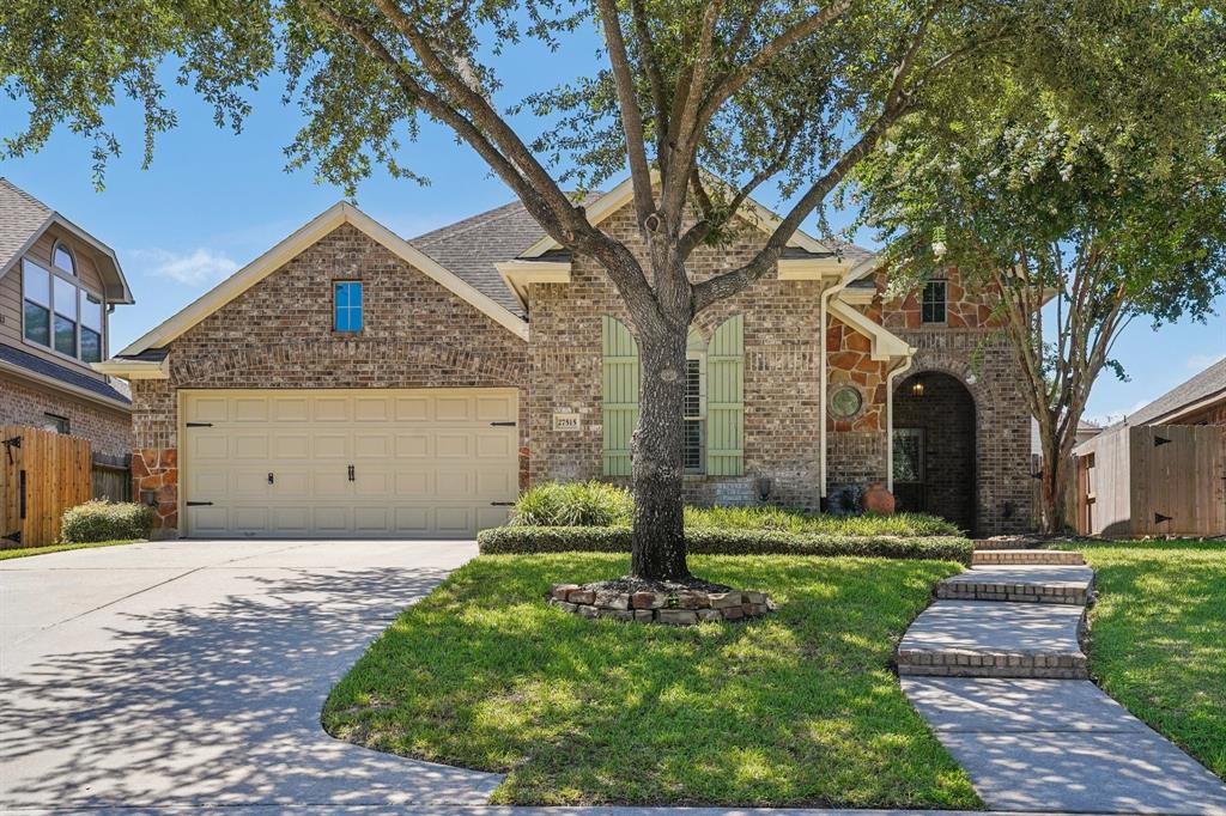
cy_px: 408
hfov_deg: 49.6
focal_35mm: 39
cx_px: 613
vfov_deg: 34.2
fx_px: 1328
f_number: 8
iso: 500
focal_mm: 39
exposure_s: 1/400
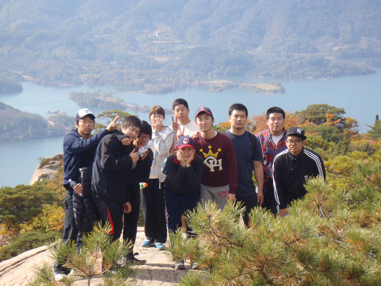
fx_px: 1299
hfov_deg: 16.7
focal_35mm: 118
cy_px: 143
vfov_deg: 12.6
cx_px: 190
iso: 80
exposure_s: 1/160
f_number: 5.5
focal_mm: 21.22
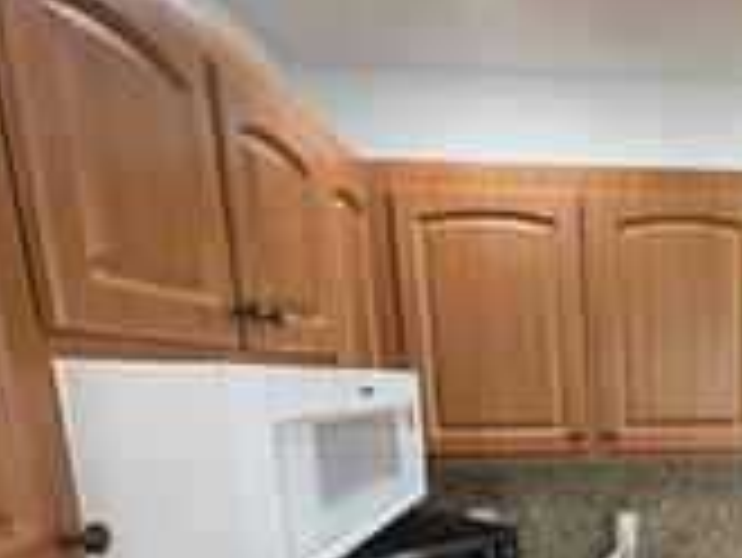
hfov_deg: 47.2
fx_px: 729
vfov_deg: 38.4
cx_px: 697
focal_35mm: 34
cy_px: 522
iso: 160
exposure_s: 1/60
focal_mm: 2.22
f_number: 2.2
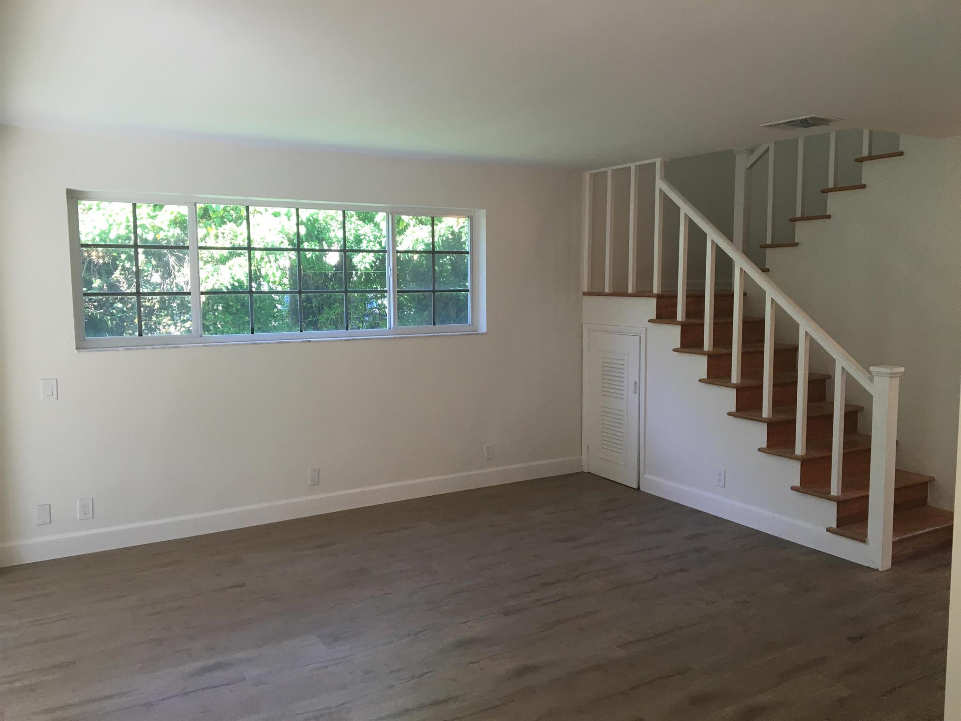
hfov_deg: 61.7
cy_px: 360
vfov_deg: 48.2
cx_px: 480
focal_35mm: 29
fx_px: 805
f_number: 2.2
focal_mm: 4.15
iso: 32
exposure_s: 1/30
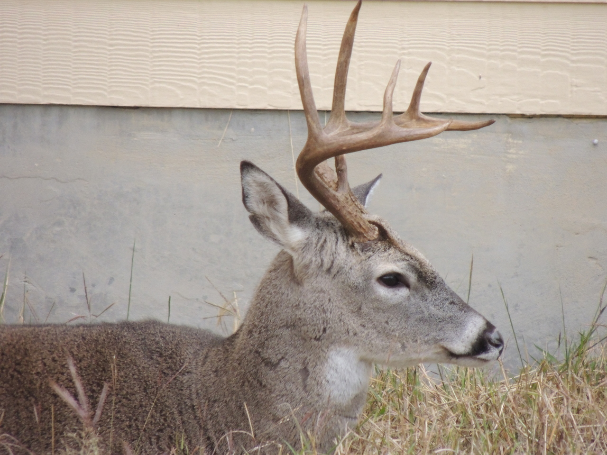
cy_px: 228
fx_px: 17535
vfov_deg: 1.5
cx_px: 304
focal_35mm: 1000
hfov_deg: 2.0
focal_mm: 180
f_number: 5.9
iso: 800
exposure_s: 1/400
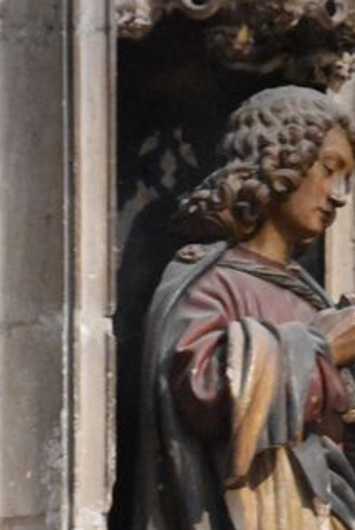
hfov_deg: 2.9
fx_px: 7086
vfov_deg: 4.3
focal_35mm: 480
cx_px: 274
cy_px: 582
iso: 12800
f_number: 5
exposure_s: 1/50
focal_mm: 145
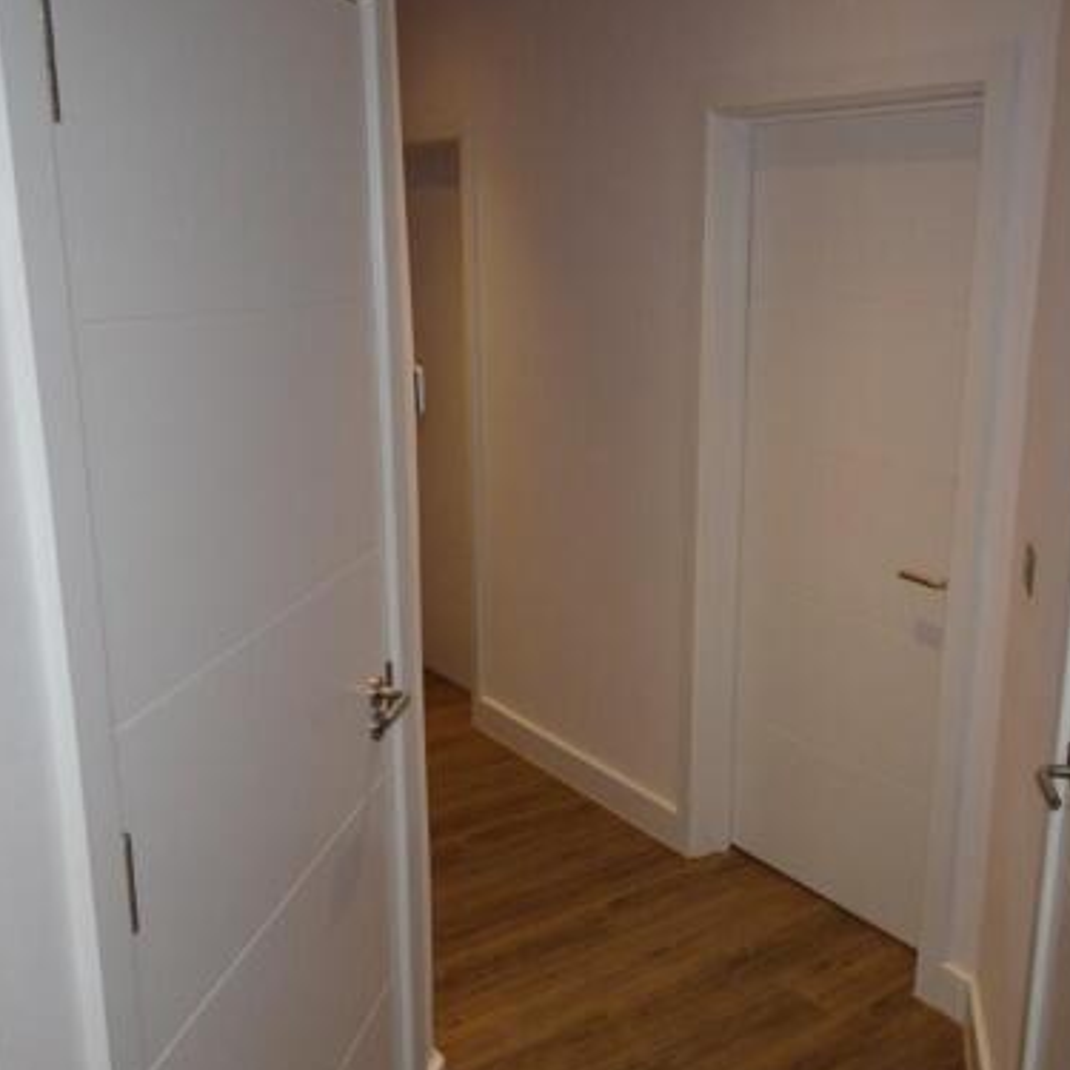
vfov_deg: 49.7
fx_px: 1154
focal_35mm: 33
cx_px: 755
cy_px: 566
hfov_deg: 48.5
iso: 200
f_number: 3.5
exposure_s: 1/30
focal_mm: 4.1
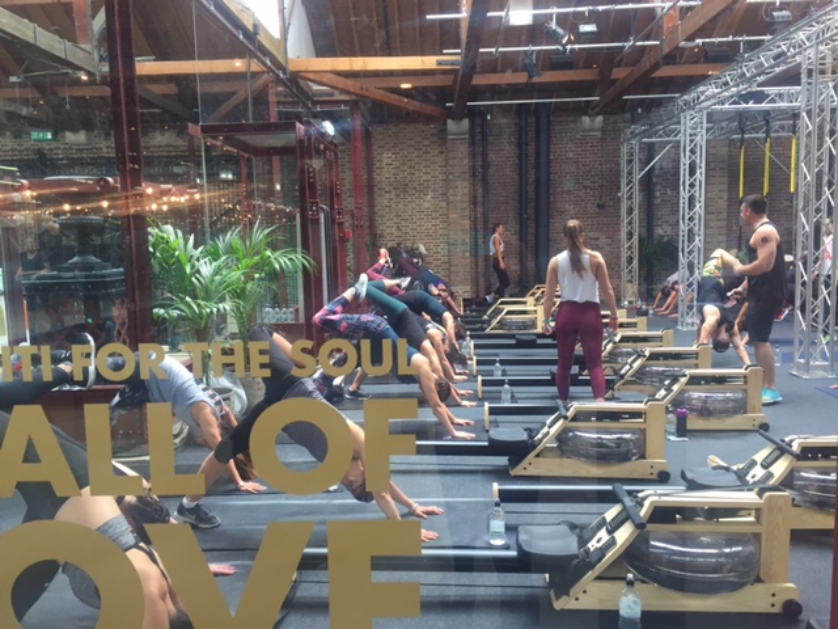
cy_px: 314
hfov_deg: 61.7
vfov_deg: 48.2
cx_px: 419
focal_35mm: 29
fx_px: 702
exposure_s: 1/33
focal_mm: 4.15
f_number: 2.2
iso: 50
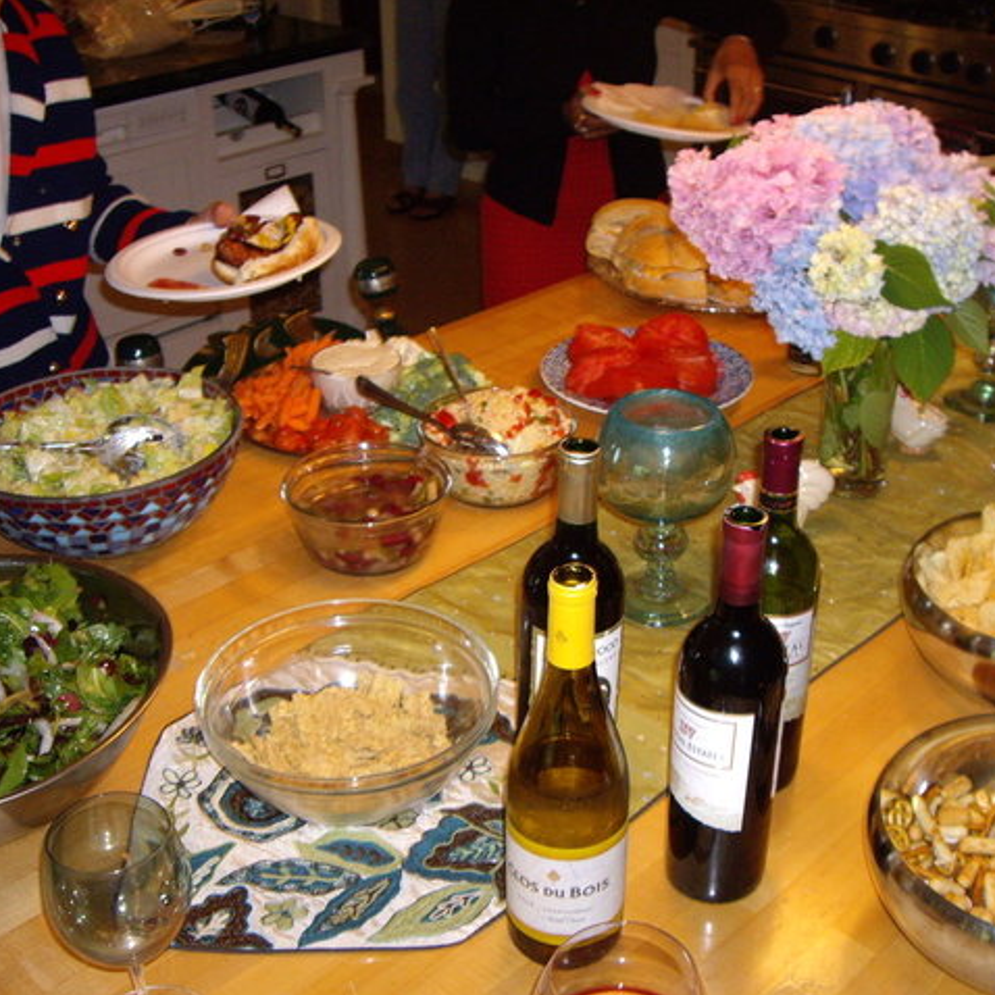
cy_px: 498
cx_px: 558
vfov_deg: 37.6
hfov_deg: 37.5
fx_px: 1463
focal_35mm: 45
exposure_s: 1/40
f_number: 2.7
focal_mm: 6.2
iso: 200
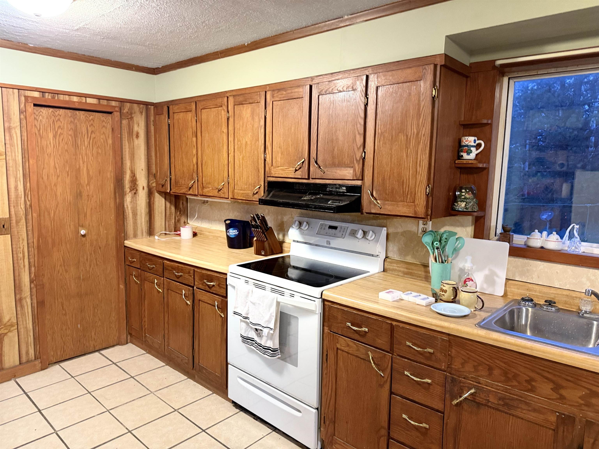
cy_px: 224
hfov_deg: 71.6
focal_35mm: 24
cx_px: 300
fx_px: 415
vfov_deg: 56.8
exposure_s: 1/60
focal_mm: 6.76
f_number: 1.78
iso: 640
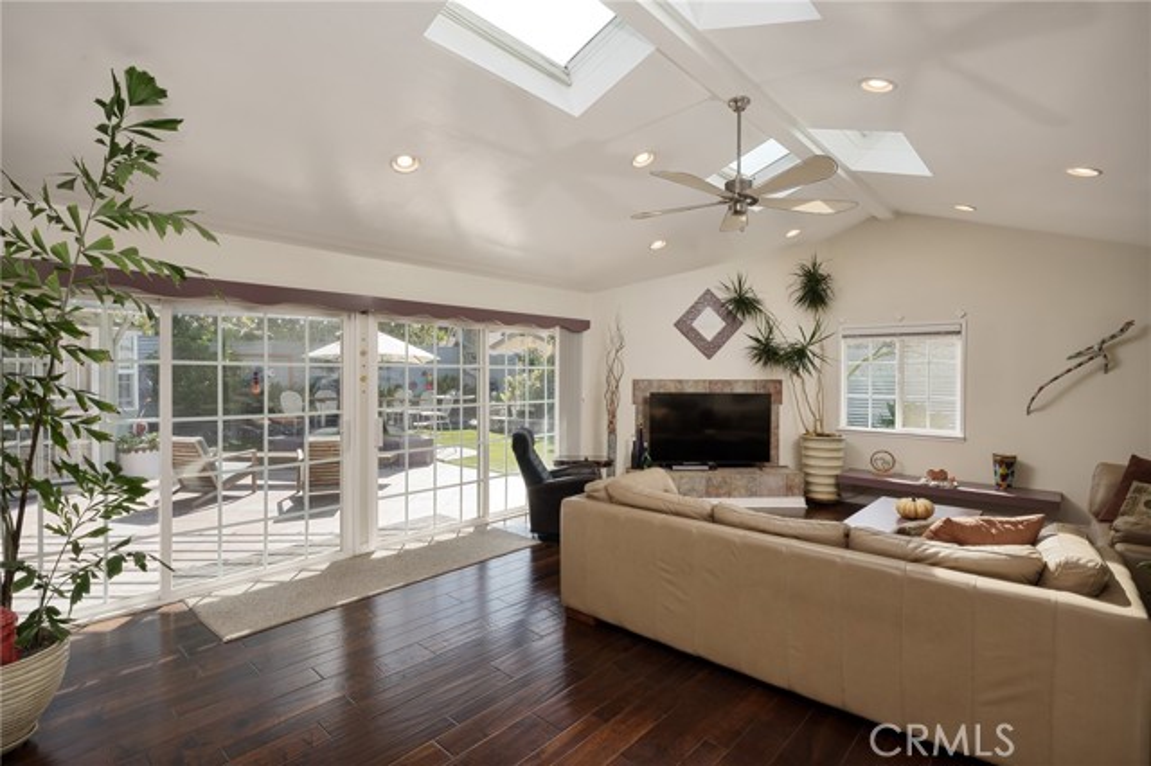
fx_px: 543
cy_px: 383
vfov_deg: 70.4
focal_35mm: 17
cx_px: 576
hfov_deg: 93.3
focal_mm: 17
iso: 400
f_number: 16
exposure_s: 1/80
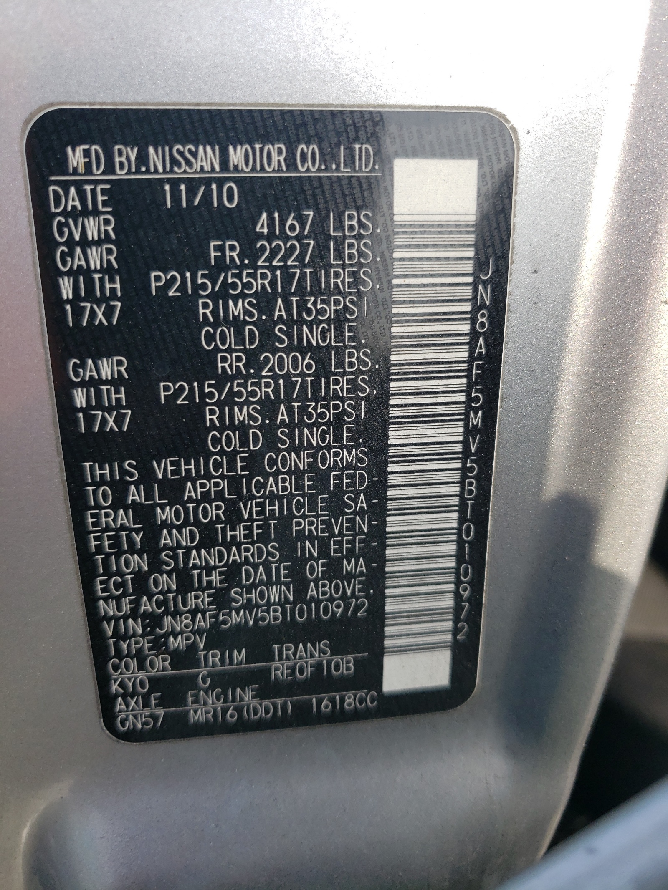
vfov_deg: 67.3
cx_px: 334
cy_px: 445
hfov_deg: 53.1
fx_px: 669
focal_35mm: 26
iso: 50
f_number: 1.5
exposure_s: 1/909
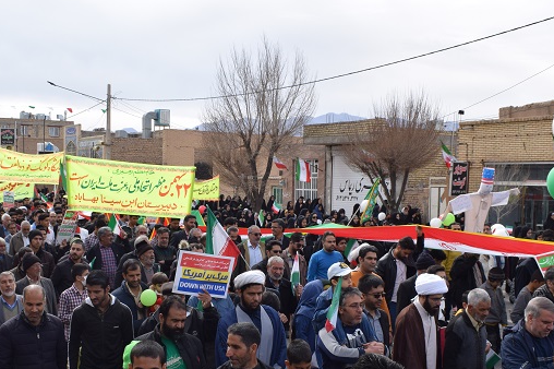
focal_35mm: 52
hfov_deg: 38.1
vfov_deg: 25.8
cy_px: 246
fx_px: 800
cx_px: 237
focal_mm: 22
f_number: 9
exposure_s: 1/320
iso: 200
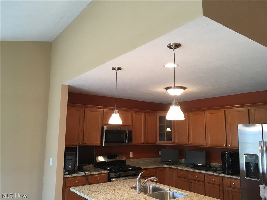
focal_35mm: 29
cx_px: 134
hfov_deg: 61.7
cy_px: 100
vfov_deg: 48.2
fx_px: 224
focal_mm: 4.15
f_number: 2.2
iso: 64
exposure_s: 1/30
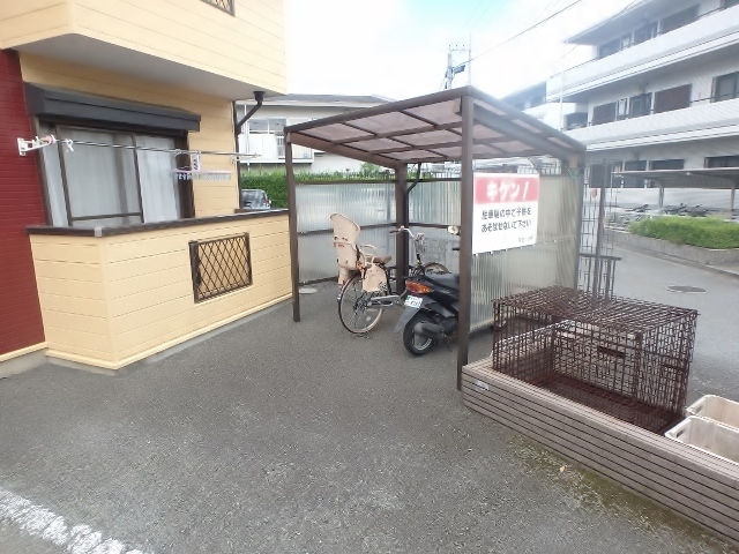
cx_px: 370
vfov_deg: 63.4
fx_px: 448
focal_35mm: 21
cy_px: 277
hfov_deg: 79.0
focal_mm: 3.7
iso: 125
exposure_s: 1/250
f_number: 3.5
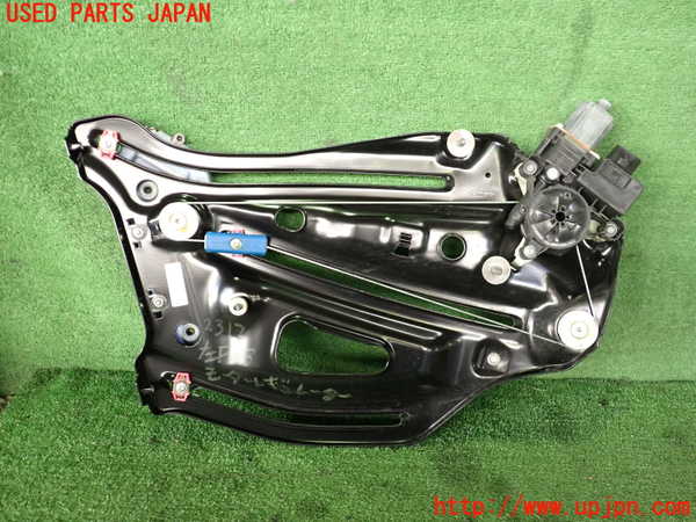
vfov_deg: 46.8
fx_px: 603
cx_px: 348
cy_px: 261
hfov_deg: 60.0
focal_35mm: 30
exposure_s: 1/30
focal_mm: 5.4
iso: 250
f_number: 2.3
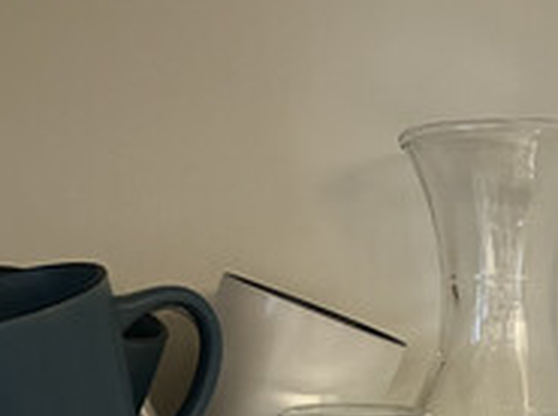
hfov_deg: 21.6
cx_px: 265
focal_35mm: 91
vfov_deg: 16.0
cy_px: 350
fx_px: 1464
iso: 320
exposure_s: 1/60
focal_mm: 3.99
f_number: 1.8
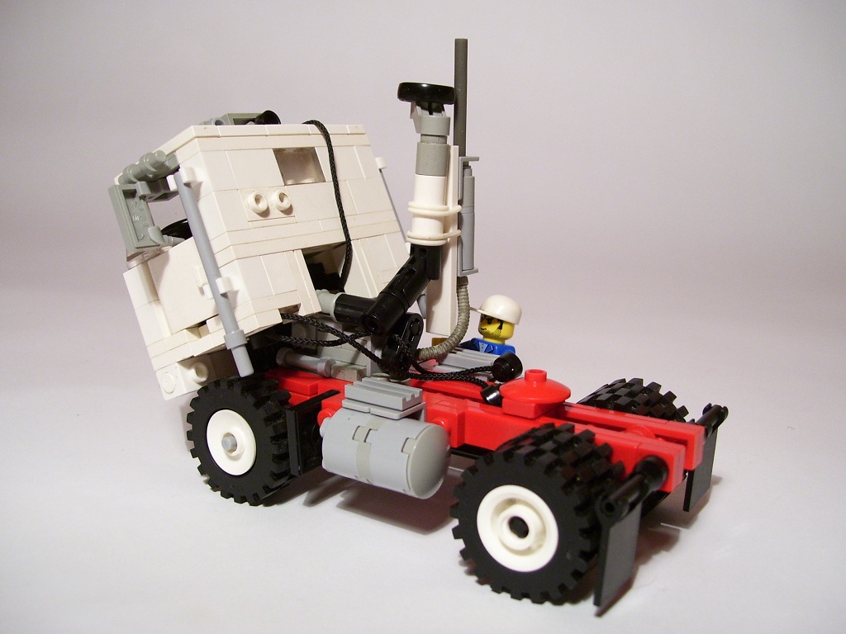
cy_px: 317
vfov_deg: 38.7
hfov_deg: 50.1
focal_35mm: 37
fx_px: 904
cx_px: 423
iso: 125
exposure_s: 1/30
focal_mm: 6
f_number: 2.7
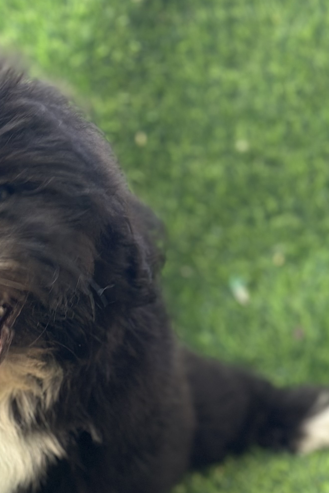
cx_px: -9
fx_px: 1384
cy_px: 423
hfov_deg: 13.3
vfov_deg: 19.9
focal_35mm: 101
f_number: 1.78
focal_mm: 6.86
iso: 200
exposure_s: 1/60
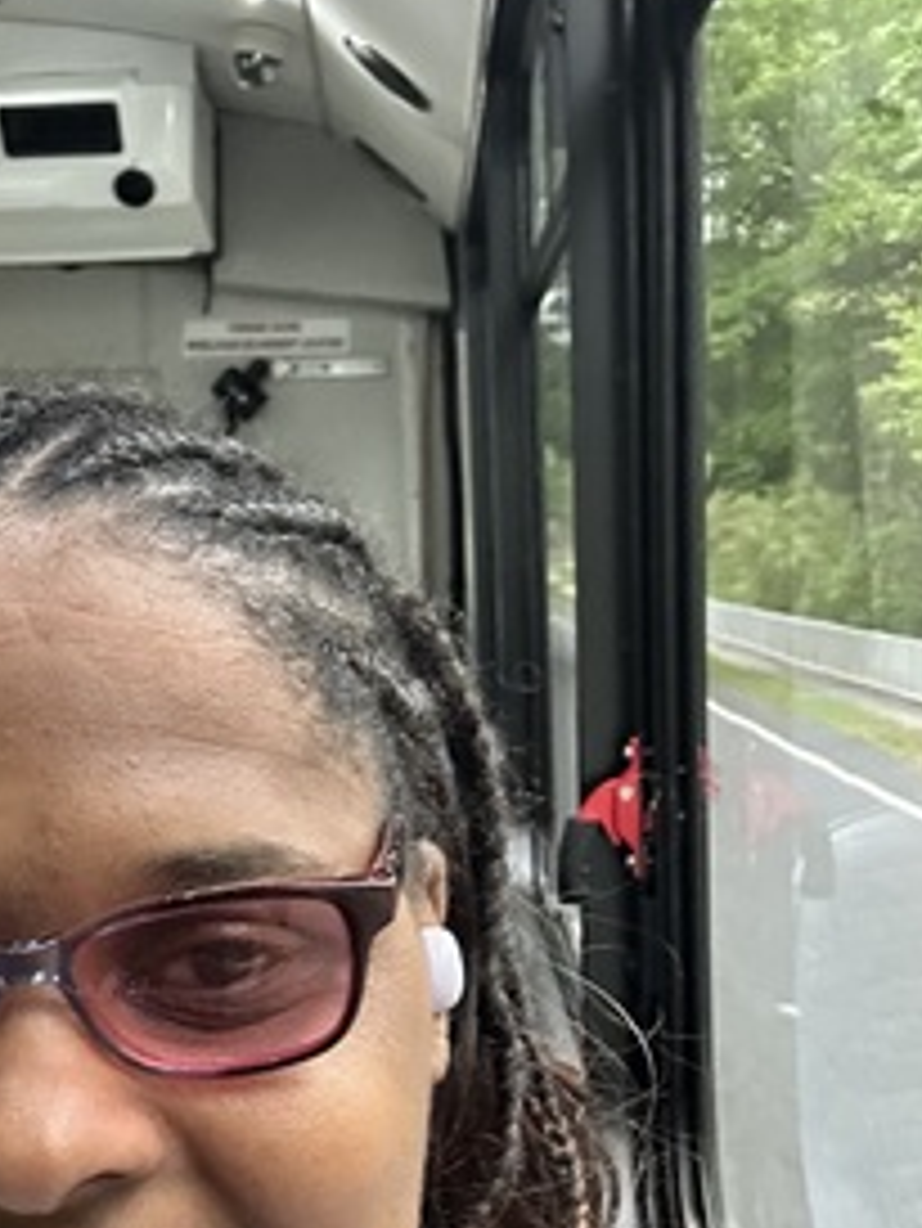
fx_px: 1952
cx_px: 124
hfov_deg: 25.9
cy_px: 841
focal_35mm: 55
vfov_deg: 34.5
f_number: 1.9
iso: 200
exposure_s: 1/60
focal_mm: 2.69
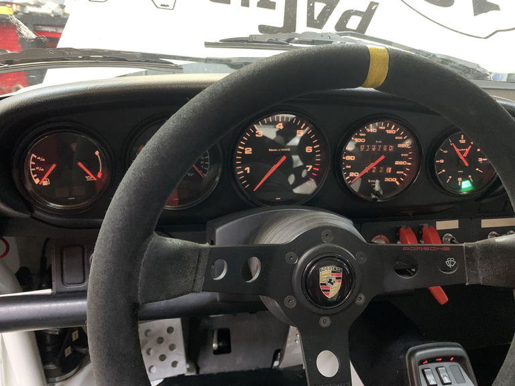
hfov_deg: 67.3
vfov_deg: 53.1
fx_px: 387
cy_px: 193
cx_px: 258
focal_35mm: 26
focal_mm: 4.25
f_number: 1.8
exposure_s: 1/20
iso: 640
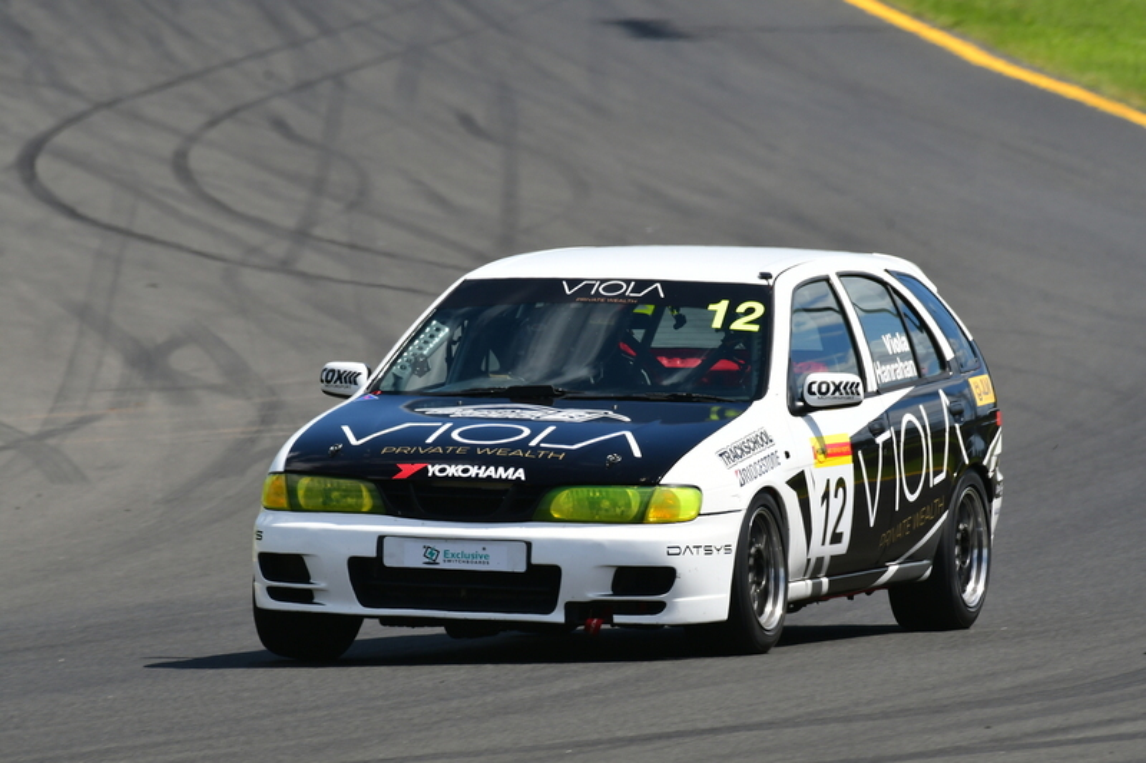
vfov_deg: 1.8
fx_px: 23869
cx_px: 573
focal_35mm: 750
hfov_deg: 2.8
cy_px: 382
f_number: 11
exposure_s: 1/500
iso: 320
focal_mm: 500
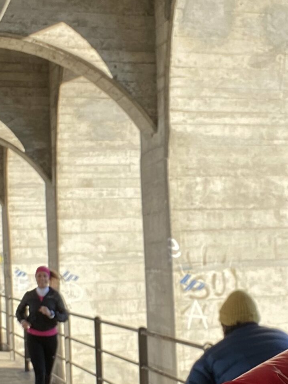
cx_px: 176
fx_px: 887
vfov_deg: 24.3
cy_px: 266
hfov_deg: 18.4
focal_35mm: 80
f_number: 2.2
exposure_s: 1/180
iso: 25
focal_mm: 2.71
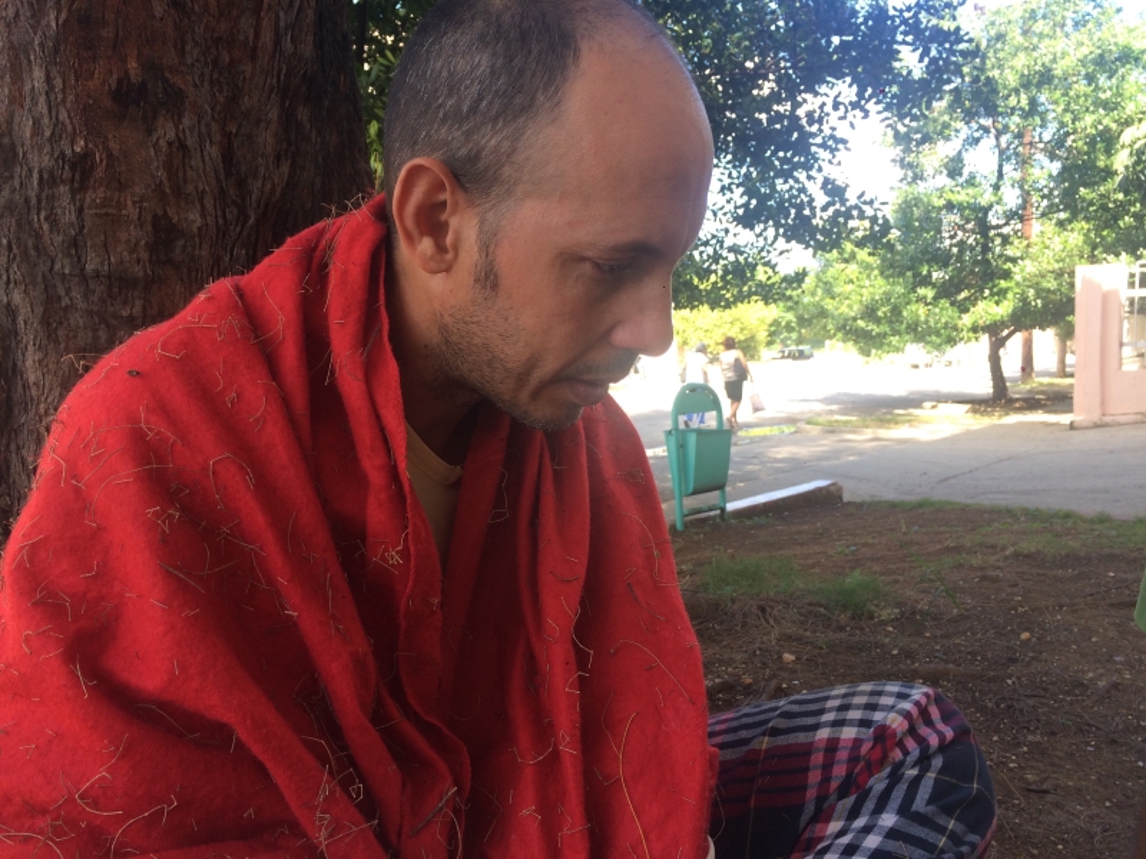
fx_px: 960
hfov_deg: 61.7
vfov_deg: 48.2
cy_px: 430
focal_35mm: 29
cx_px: 573
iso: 32
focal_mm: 4.15
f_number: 2.2
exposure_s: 1/161
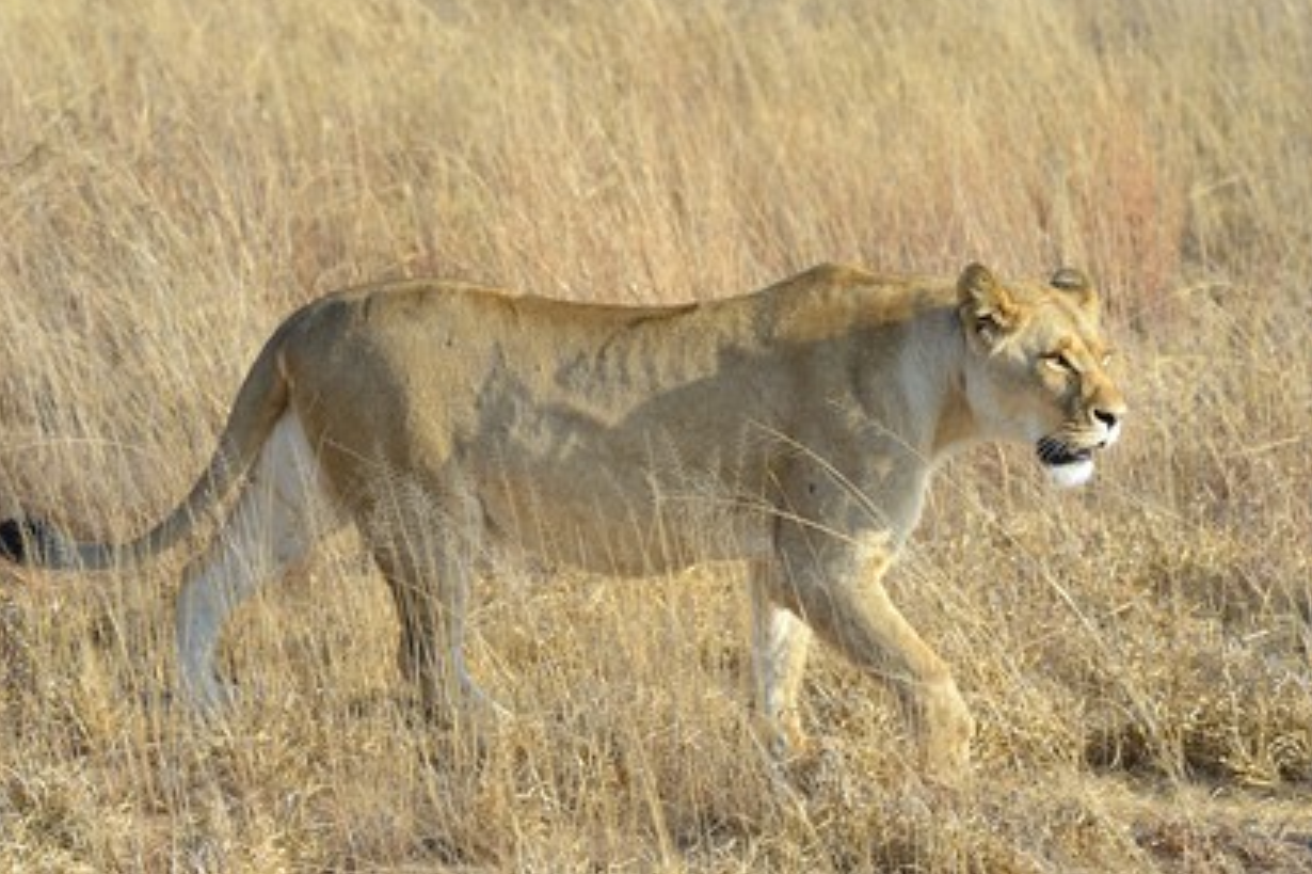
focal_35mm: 169
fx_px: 6156
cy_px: 429
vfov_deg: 8.1
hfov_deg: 12.2
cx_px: 650
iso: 400
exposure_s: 1/640
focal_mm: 165
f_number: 7.1
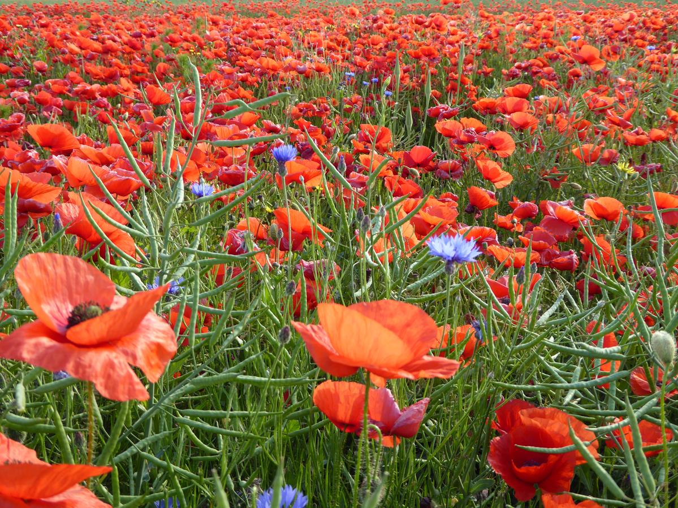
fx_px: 901
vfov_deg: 31.5
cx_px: 339
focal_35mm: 46
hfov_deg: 41.2
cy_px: 254
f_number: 3.9
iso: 100
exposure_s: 1/160
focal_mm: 7.8
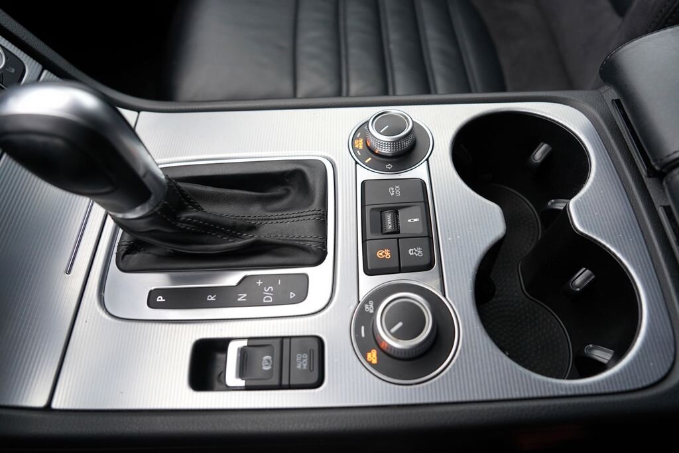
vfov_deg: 53.1
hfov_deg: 73.7
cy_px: 226
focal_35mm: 24
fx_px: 453
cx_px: 340
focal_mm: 24
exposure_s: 1/160
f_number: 4
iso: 1000
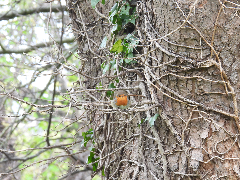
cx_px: 120
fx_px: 2635
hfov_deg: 5.2
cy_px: 90
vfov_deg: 3.9
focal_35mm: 380
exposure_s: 1/60
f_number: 5
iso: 450
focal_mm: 67.8
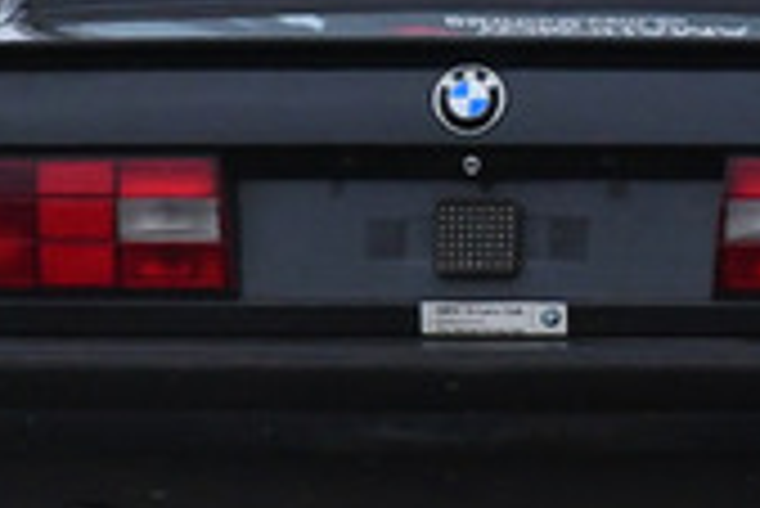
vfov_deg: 0.5
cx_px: 1034
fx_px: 59963
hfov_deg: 0.7
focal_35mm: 2838
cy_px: -369
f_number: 10
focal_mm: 400
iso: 2000
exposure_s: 1/640
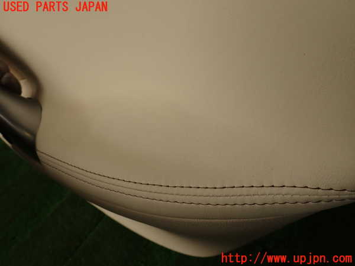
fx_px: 256
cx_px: 178
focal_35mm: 25
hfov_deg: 69.4
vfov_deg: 54.9
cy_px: 133
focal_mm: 4.5
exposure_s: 1/250
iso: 100
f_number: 2.8
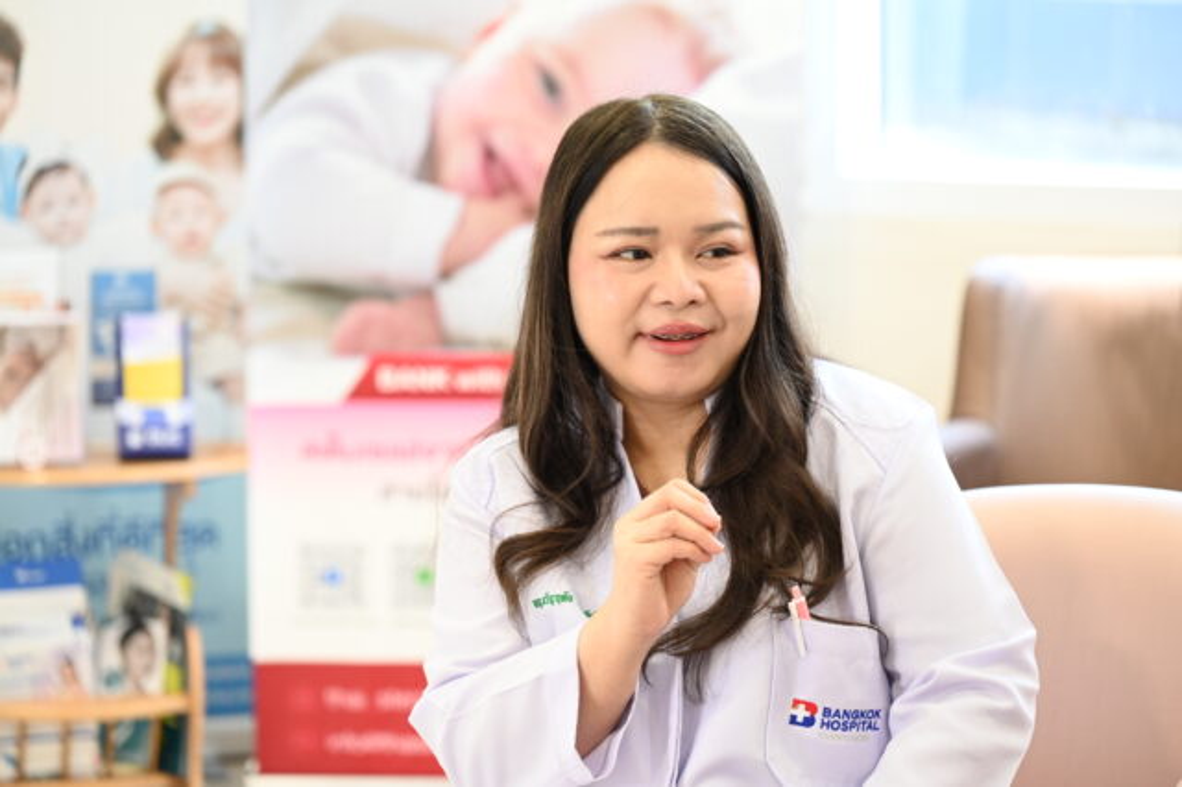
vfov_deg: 12.4
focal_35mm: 110
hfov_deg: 18.6
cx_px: 591
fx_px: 3610
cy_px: 394
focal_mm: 110
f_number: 4
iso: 1250
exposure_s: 1/80
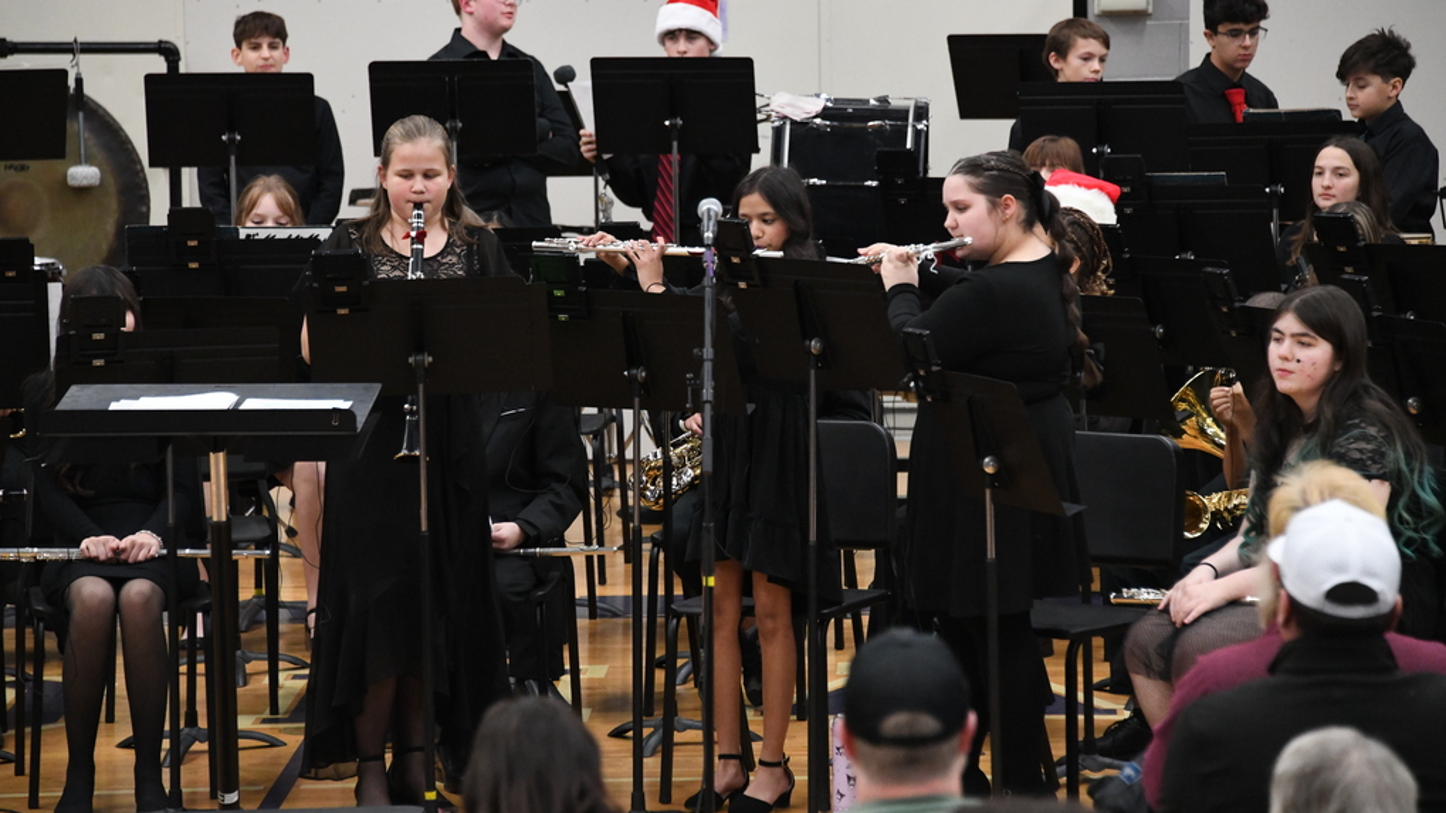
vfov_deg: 6.1
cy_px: 330
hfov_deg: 10.8
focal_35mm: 200
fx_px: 7668
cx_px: 722
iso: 9000
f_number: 5.6
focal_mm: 190
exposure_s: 1/200
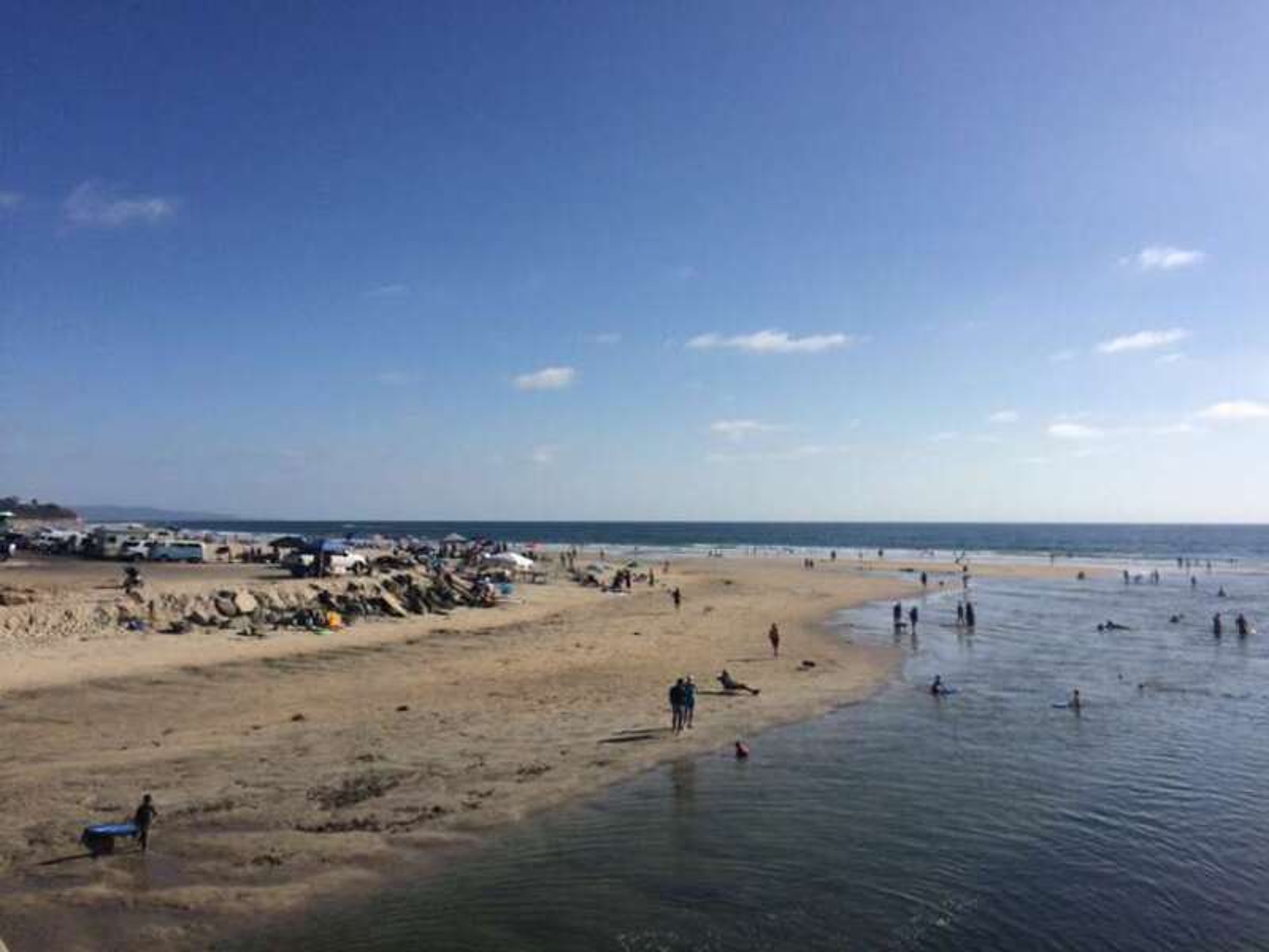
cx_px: 634
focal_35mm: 29
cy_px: 476
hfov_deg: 61.7
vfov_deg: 48.2
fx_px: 1063
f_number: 2.2
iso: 32
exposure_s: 1/5882
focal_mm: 4.15
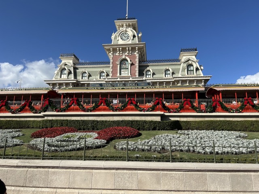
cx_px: 130
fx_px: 195
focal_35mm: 26
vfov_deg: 53.1
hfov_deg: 67.3
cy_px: 97
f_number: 1.5
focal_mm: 5.7
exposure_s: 1/5076
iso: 50
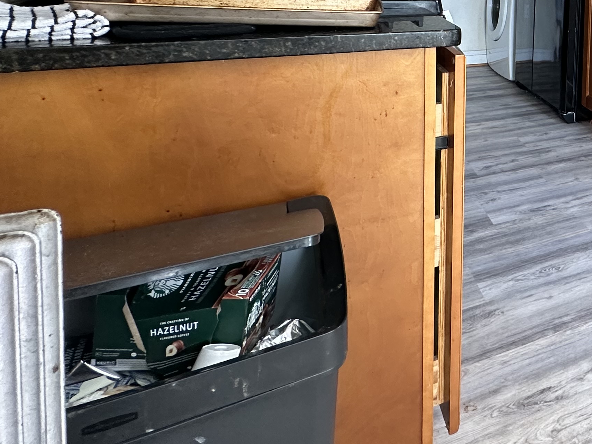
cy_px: -1
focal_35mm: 33
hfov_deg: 41.6
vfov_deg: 38.1
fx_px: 564
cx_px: 678
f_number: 2.2
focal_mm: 2.22
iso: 200
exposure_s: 1/99
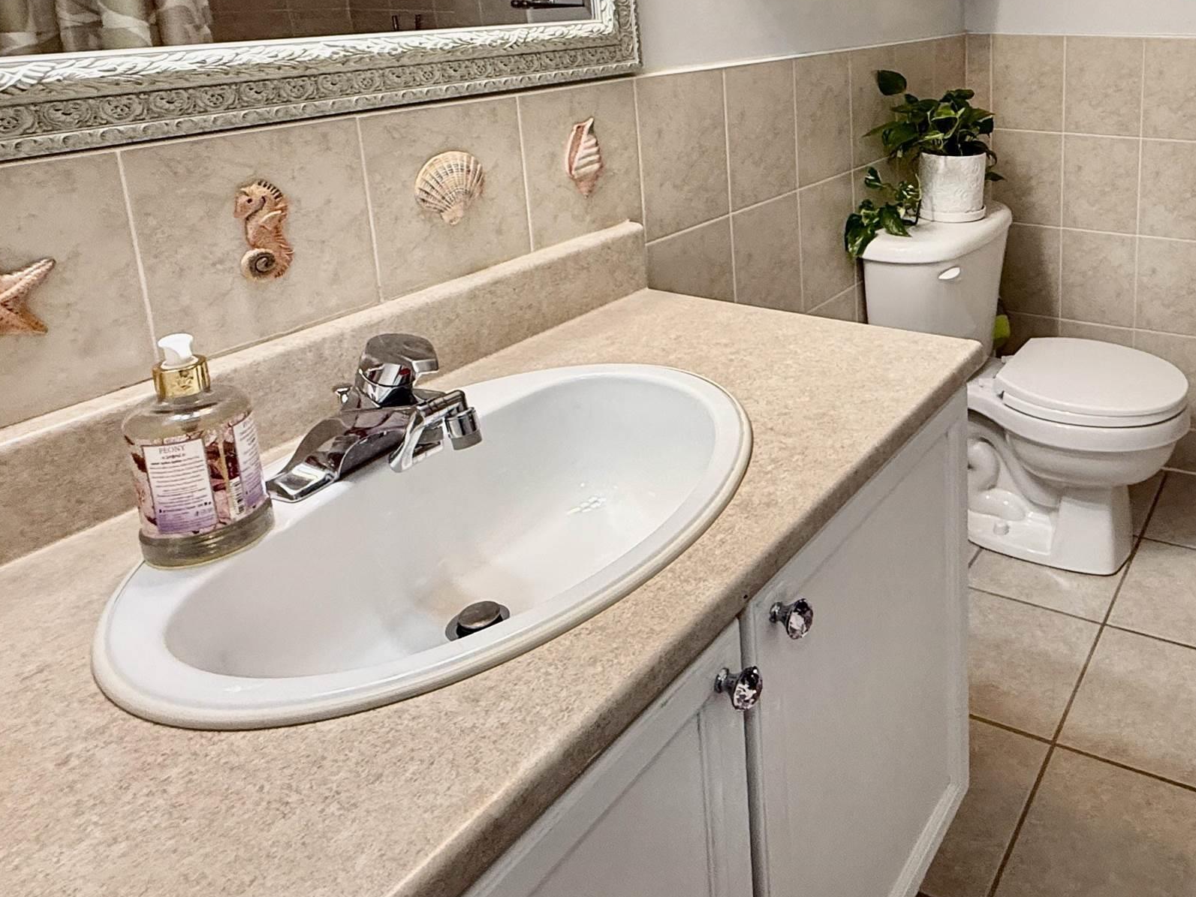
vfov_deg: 48.3
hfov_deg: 59.1
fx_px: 933
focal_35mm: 27
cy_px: 170
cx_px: 991
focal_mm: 2.22
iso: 200
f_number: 2.2
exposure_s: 1/60
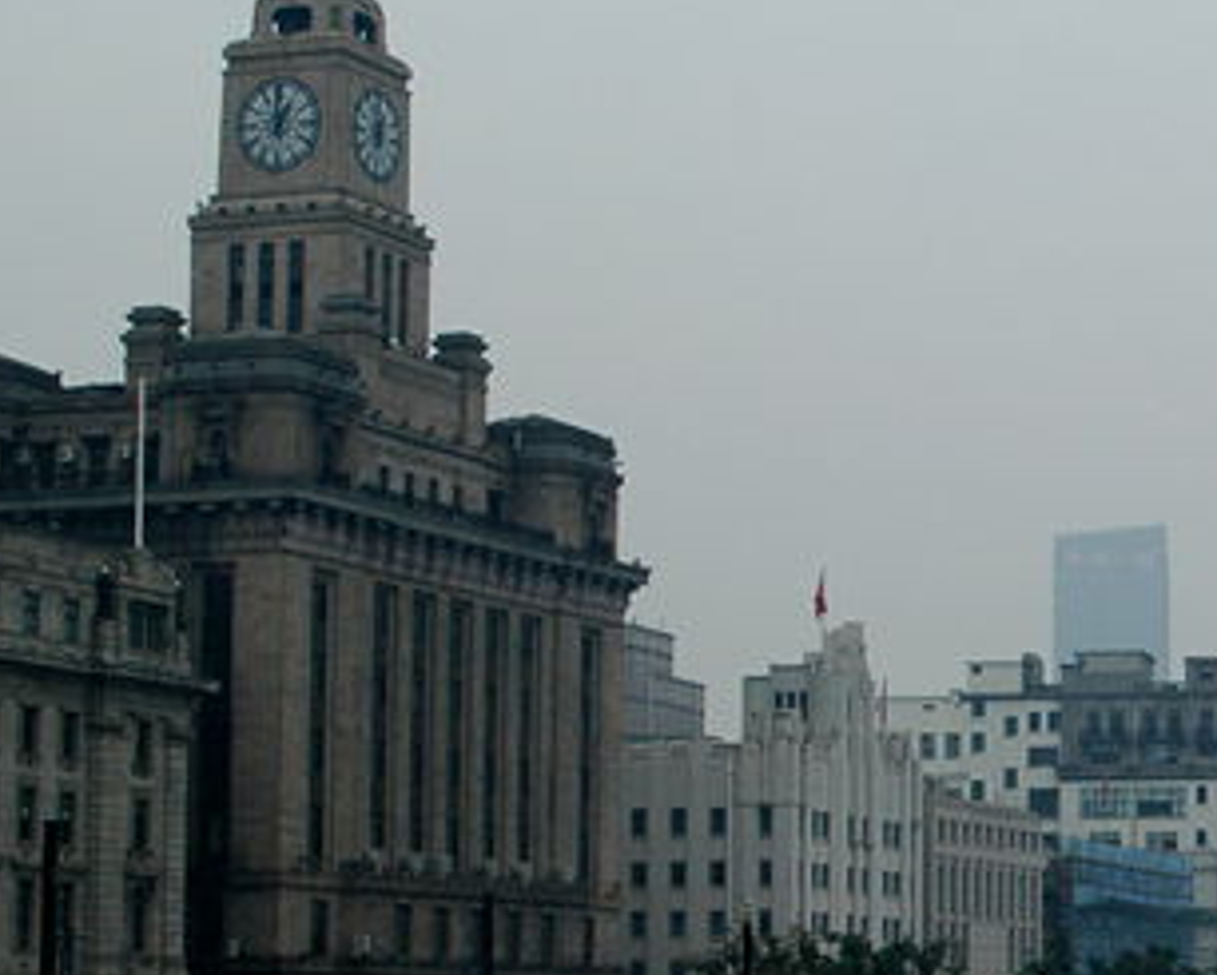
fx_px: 3711
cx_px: 1464
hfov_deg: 17.7
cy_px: 782
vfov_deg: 14.9
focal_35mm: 103
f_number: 10
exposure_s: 1/320
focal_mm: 28
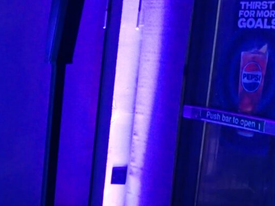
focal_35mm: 112
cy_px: 173
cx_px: -324
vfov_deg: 13.1
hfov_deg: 13.9
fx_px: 889
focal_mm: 6.06
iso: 400
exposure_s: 1/100
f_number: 1.6
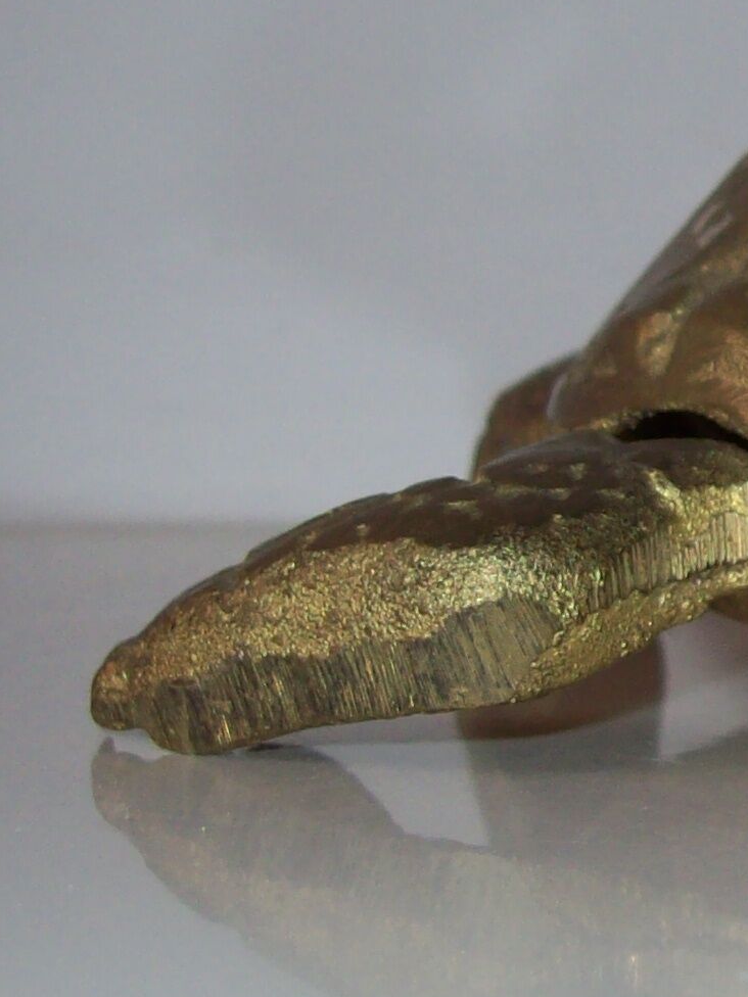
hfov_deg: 13.6
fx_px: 3025
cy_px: 330
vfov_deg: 18.7
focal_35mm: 105
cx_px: 947
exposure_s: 1/64
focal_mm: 6
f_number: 2.7
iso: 80
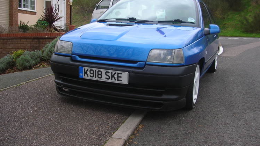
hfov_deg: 49.4
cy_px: 56
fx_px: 283
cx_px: 133
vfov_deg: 28.9
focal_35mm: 41
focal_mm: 5.8
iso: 50
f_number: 2.8
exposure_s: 1/35.1
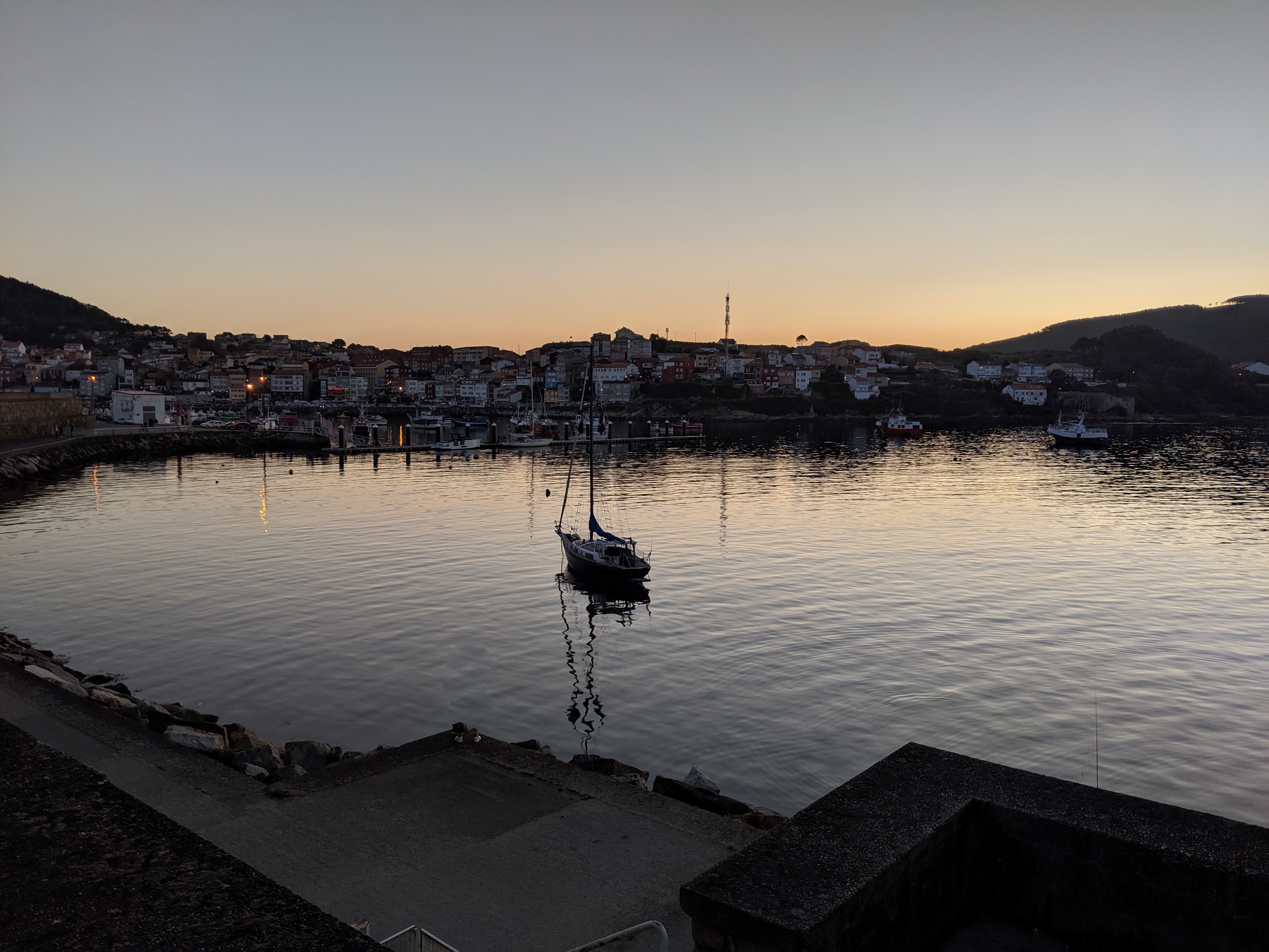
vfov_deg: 51.4
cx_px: 634
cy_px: 476
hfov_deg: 65.3
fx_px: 990
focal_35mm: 27
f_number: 1.8
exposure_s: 1/425
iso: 47
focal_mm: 4.44
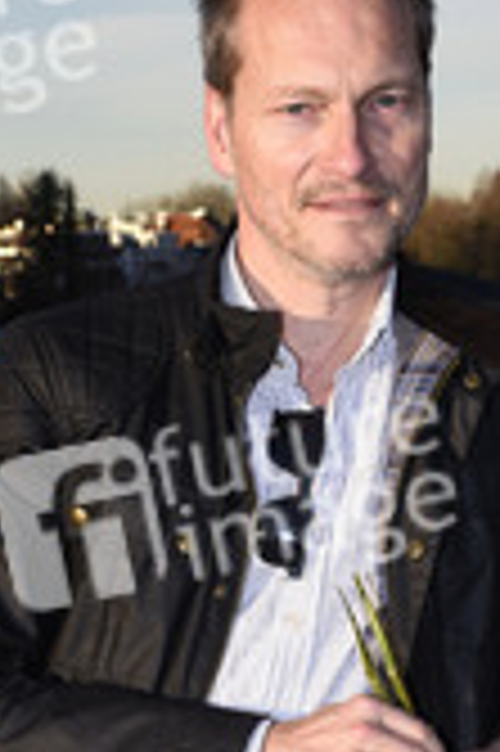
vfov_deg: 14.6
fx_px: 2902
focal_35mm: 139
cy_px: 729
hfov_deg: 9.8
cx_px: 356
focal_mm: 58
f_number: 10
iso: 200
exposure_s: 1/160
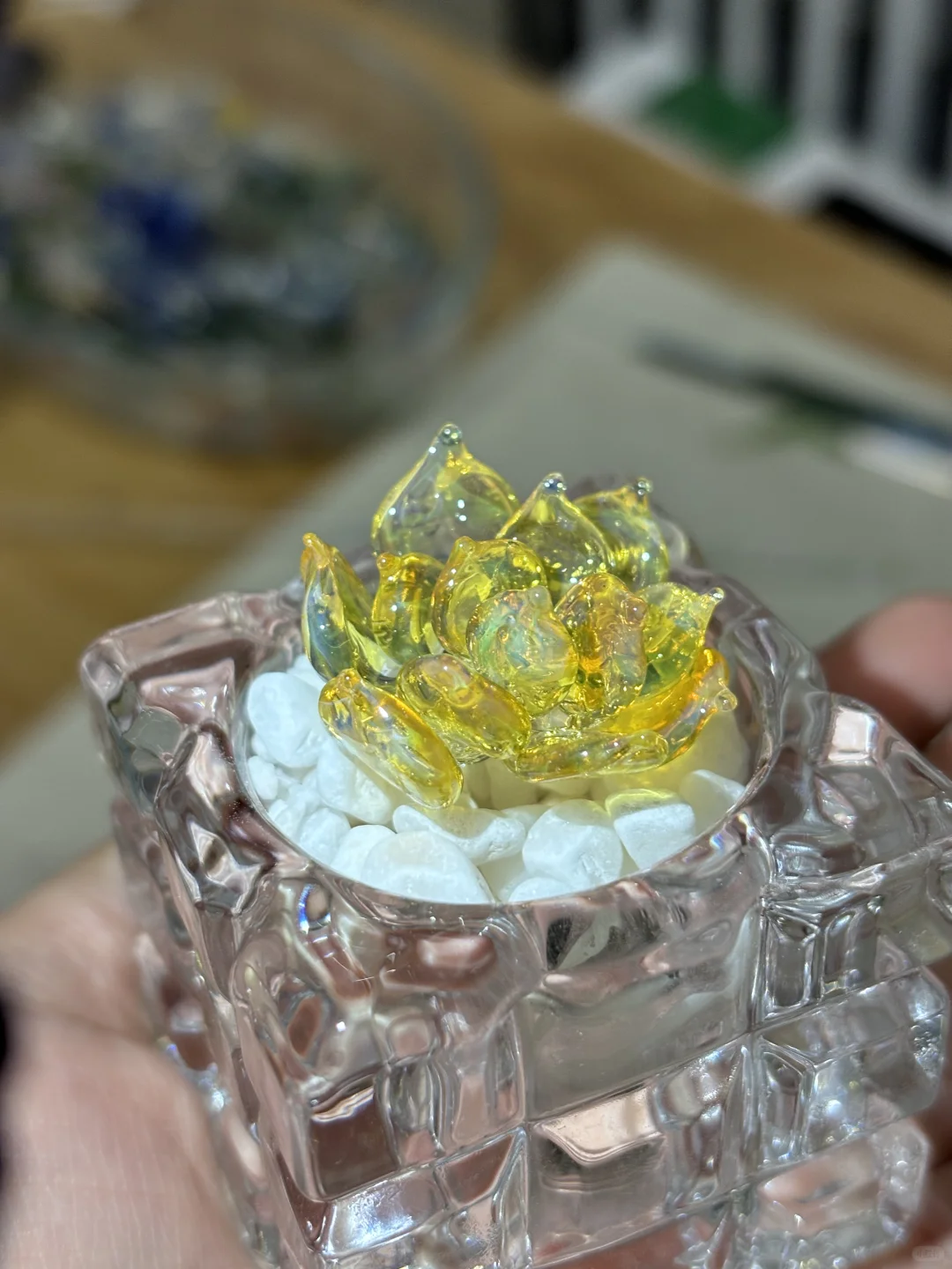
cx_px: 476
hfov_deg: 28.0
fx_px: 1907
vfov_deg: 36.8
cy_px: 634
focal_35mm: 52
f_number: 1.6
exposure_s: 1/49
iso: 40
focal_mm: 5.96
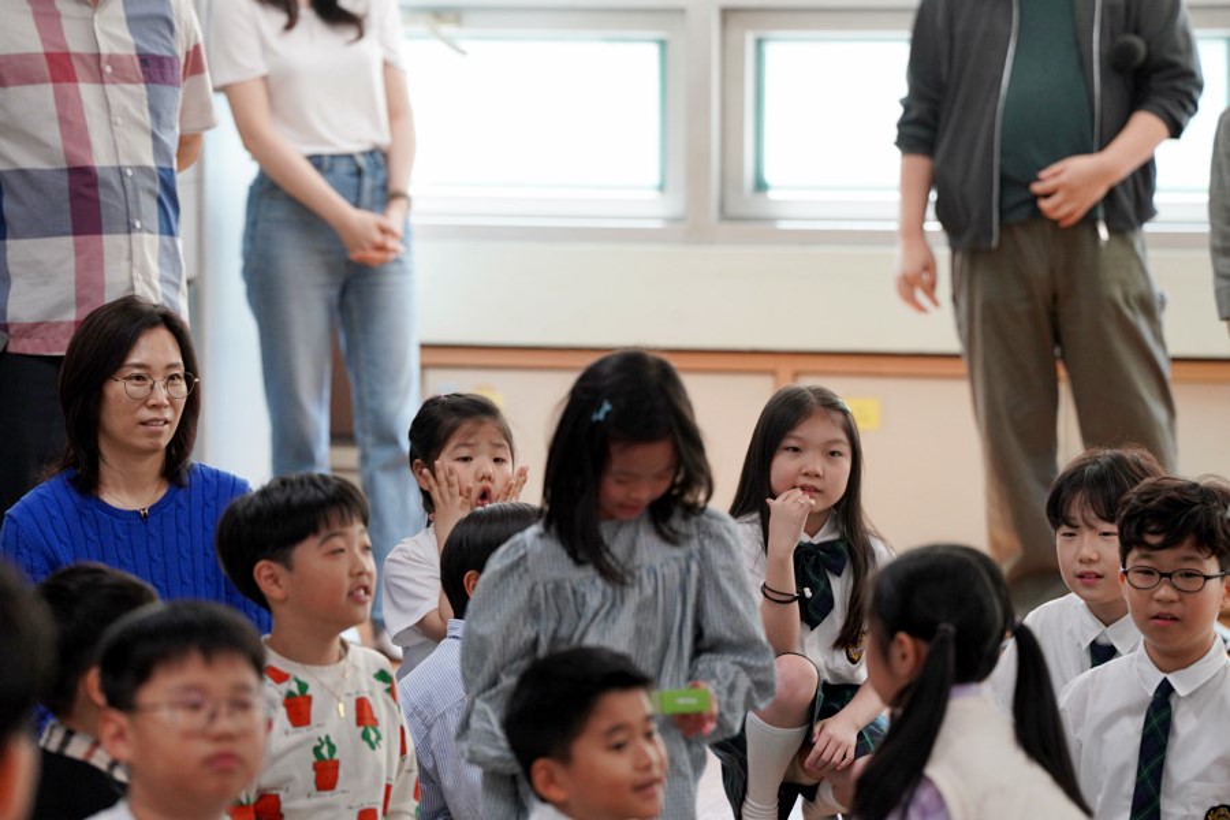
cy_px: 410
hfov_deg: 10.3
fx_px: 6833
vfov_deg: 6.9
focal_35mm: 200
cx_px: 615
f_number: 4
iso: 1600
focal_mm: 200
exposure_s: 1/250
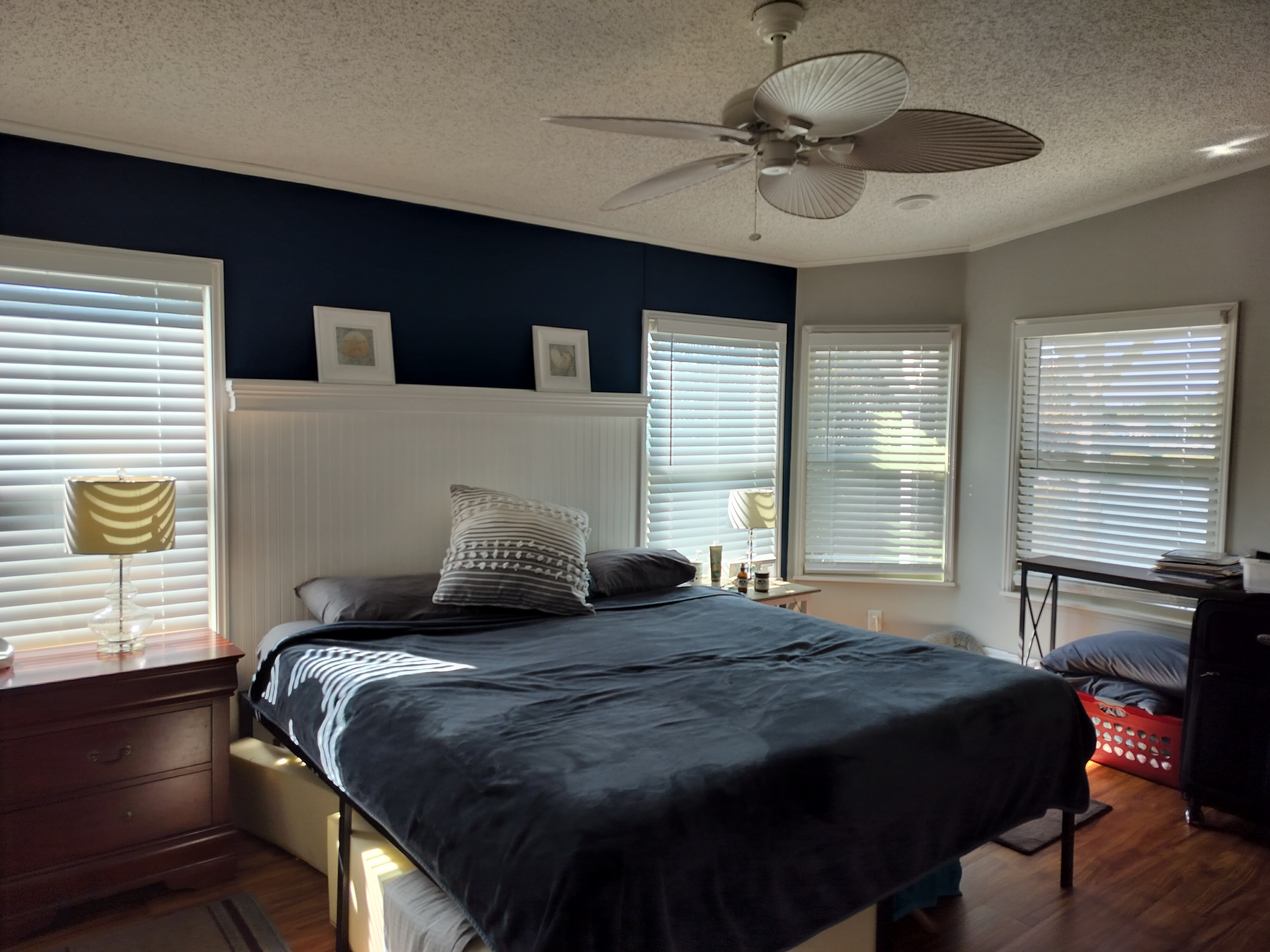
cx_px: 635
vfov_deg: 56.8
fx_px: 881
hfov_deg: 71.6
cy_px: 476
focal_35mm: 24
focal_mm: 5.24
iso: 100
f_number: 1.7
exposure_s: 1/60
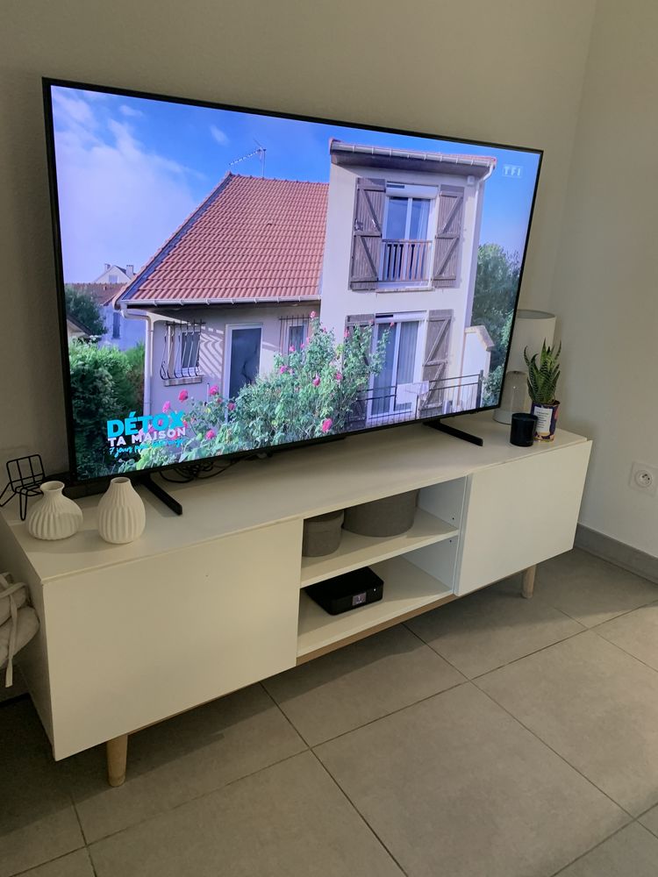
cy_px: 438
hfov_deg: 53.1
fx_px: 659
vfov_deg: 67.3
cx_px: 329
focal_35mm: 26
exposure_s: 1/50
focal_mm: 4.25
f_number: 1.8
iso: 200
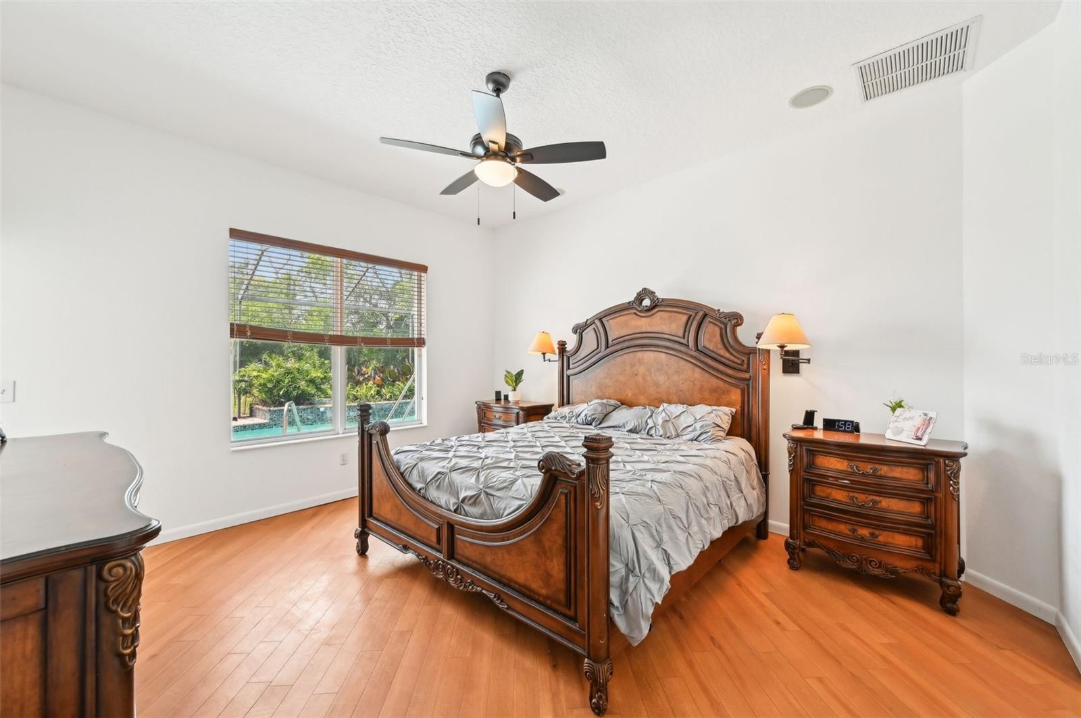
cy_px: 359
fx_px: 420
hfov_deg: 104.3
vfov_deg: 81.1
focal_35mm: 14
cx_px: 540
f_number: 8
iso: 400
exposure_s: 1/40
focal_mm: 14
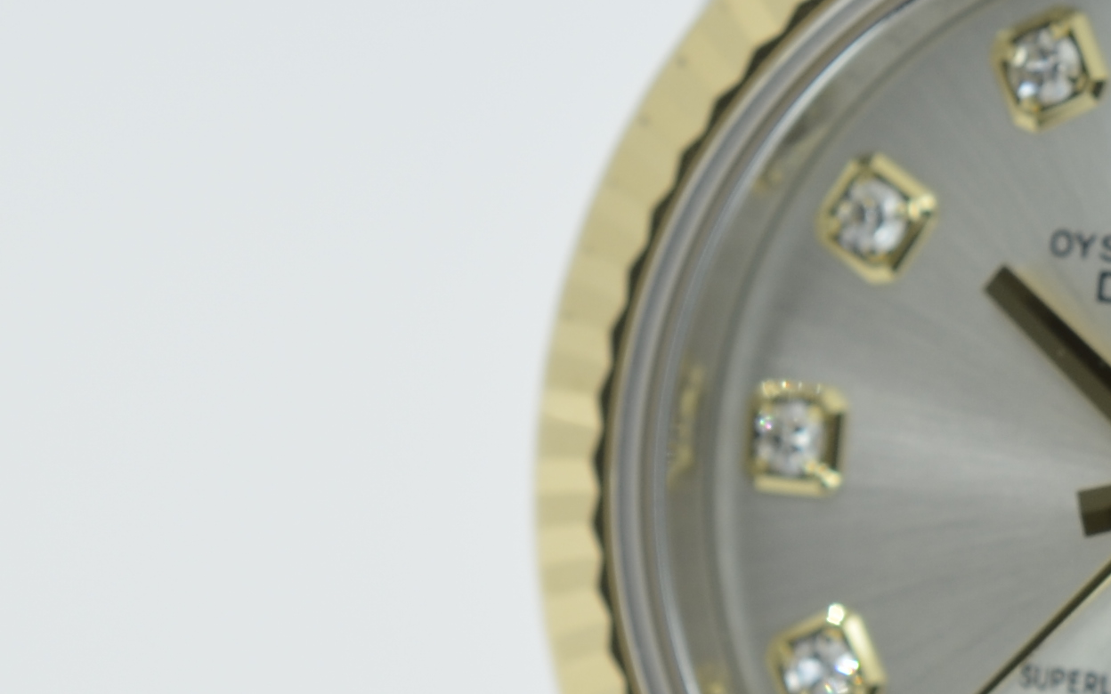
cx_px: 1560
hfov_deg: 8.5
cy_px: 432
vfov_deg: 5.4
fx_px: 7297
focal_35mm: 241
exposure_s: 1/40
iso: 100
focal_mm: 40
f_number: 8
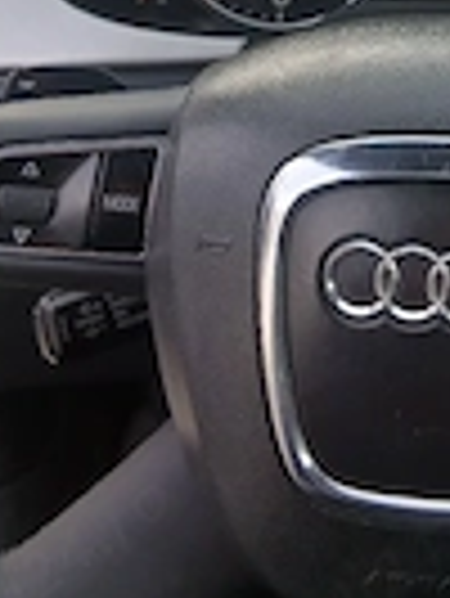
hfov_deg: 18.4
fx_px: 1350
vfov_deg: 23.5
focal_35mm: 78
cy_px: -58
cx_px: 464
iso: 40
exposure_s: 1/100
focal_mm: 3.98
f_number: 1.8
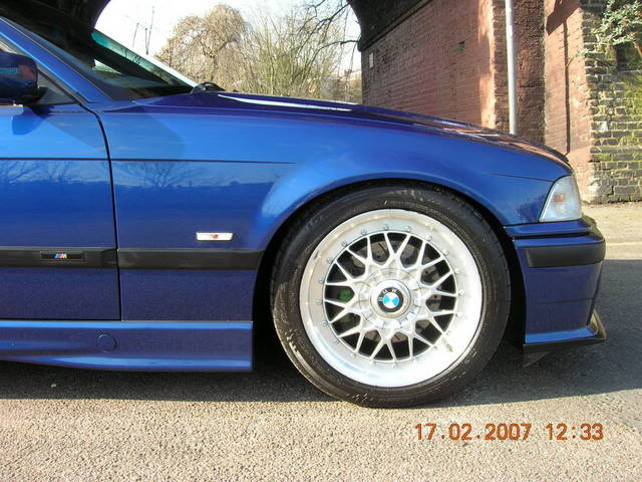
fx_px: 631
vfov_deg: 41.8
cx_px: 321
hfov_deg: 54.0
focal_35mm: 34
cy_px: 241
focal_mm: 5.7
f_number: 4.9
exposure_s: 1/66
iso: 50
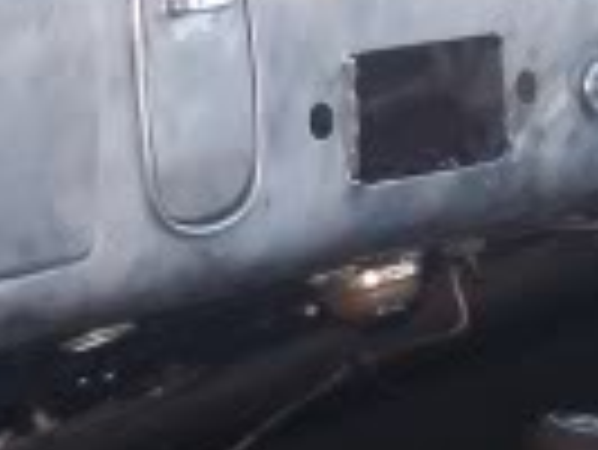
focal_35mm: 173
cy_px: 146
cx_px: 124
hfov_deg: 11.4
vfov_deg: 8.6
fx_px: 2991
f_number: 2.7
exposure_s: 1/64
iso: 80
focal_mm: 6
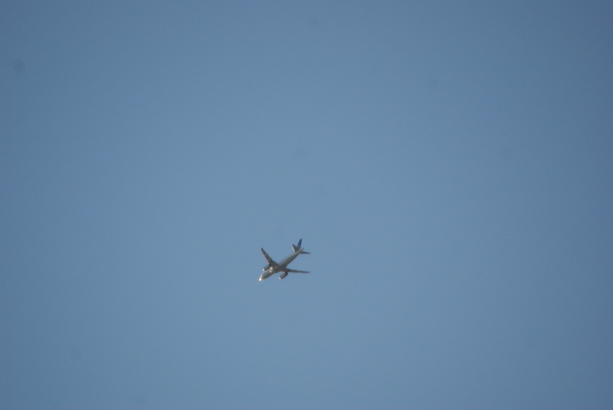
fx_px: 7671
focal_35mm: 450
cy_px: 205
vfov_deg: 3.1
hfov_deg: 4.6
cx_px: 306
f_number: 6.3
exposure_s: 1/500
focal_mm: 300
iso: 400
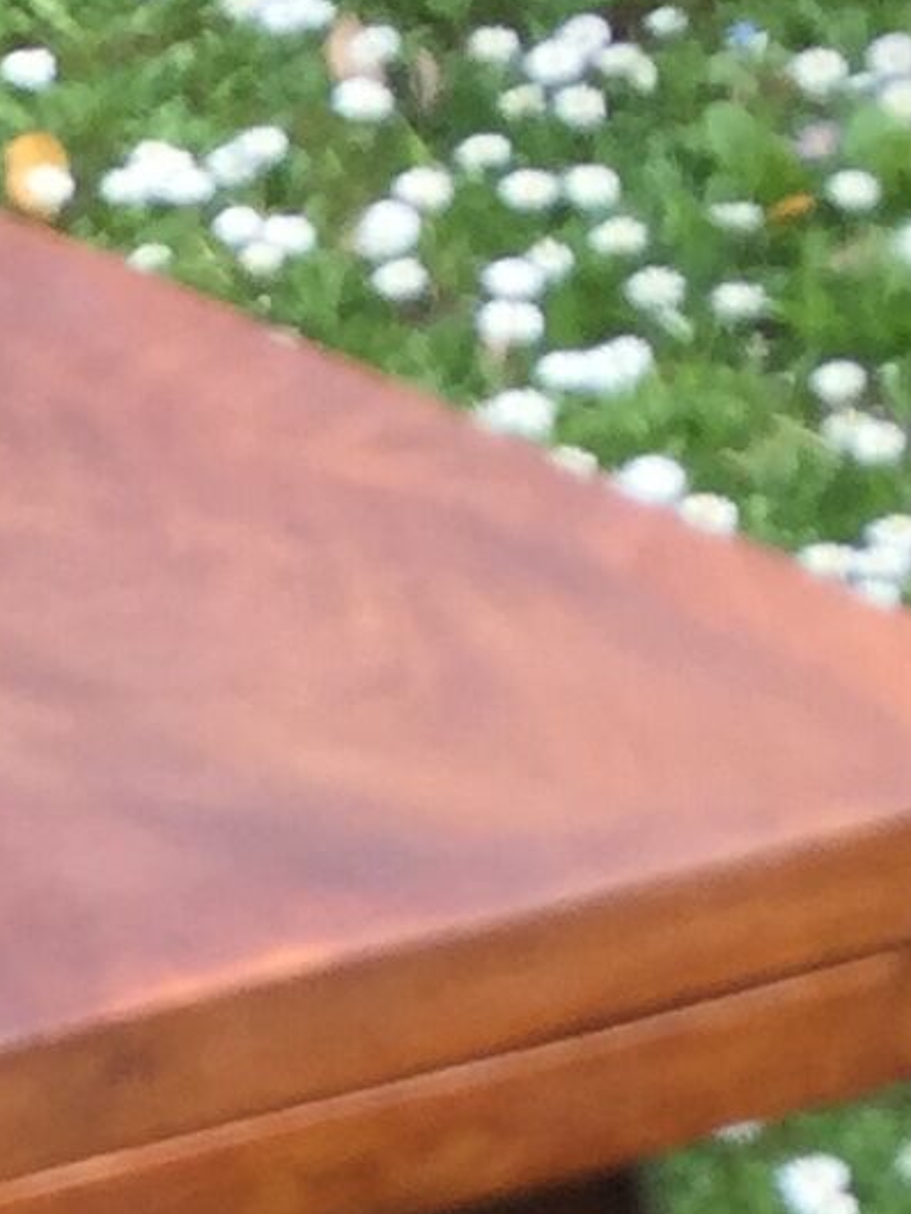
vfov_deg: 10.3
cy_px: 2247
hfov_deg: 7.9
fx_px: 6279
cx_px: -959
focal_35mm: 179
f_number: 2.2
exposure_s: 1/347
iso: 32
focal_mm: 4.15
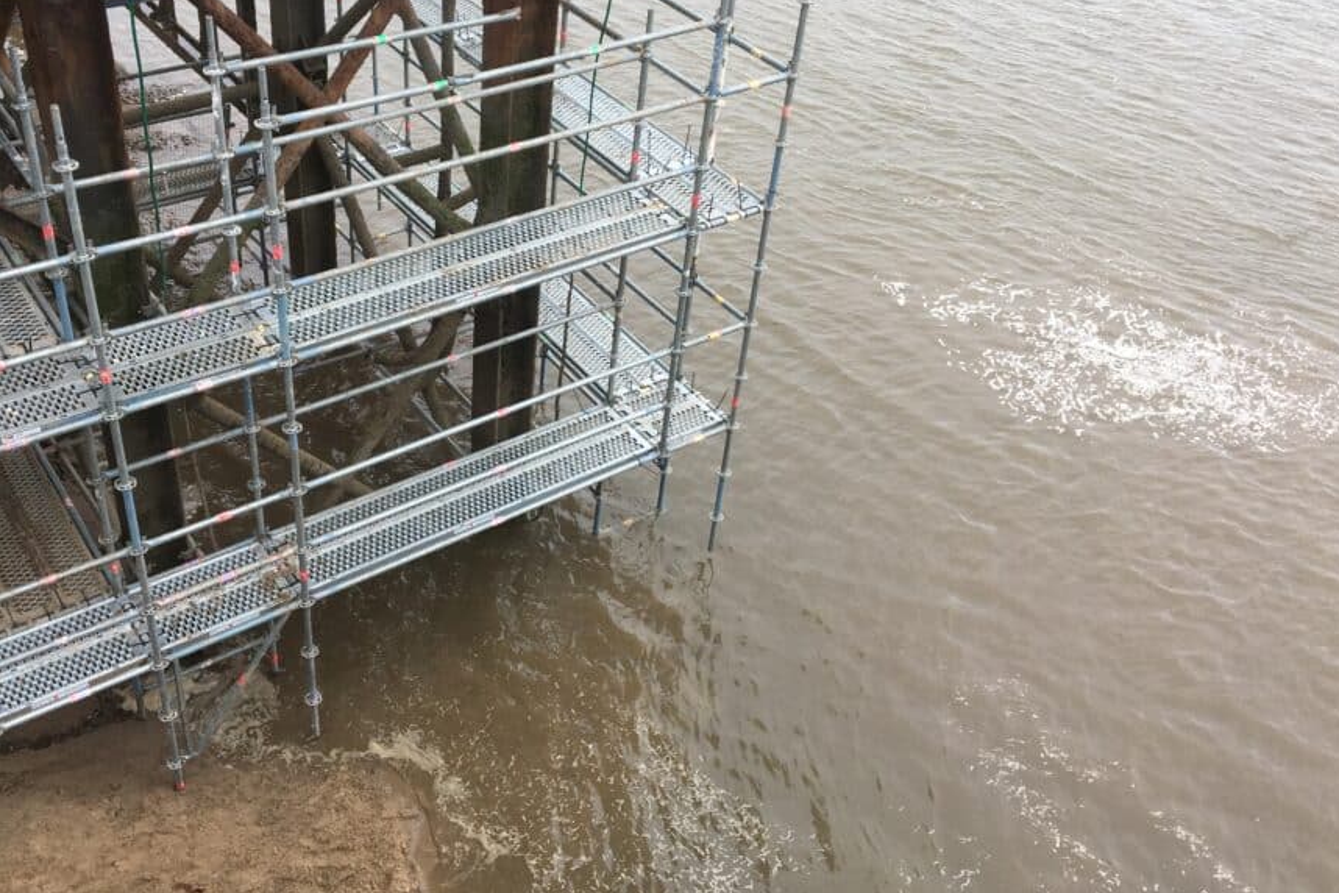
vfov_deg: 36.8
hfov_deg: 52.9
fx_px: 1339
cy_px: 384
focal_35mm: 36
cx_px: 573
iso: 25
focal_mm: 4.15
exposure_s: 1/541
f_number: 2.2
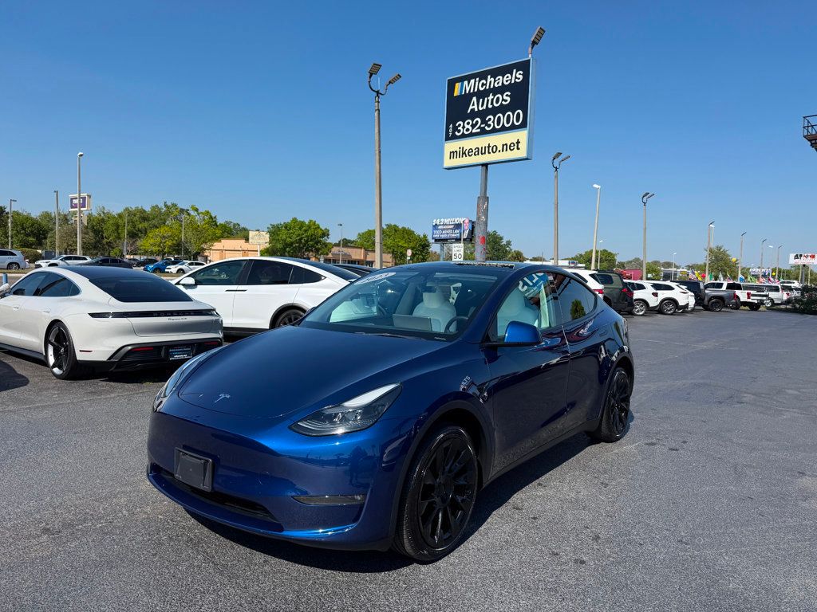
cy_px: 306
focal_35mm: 24
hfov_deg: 71.6
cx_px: 408
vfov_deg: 56.8
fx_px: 566
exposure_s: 1/4975
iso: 80
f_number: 1.78
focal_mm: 6.76
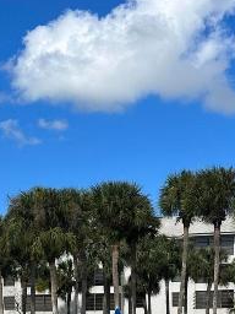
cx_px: 147
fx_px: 652
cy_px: 364
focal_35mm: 72
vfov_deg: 24.7
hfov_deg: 20.4
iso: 80
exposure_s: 1/5263
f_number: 1.78
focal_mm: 6.86
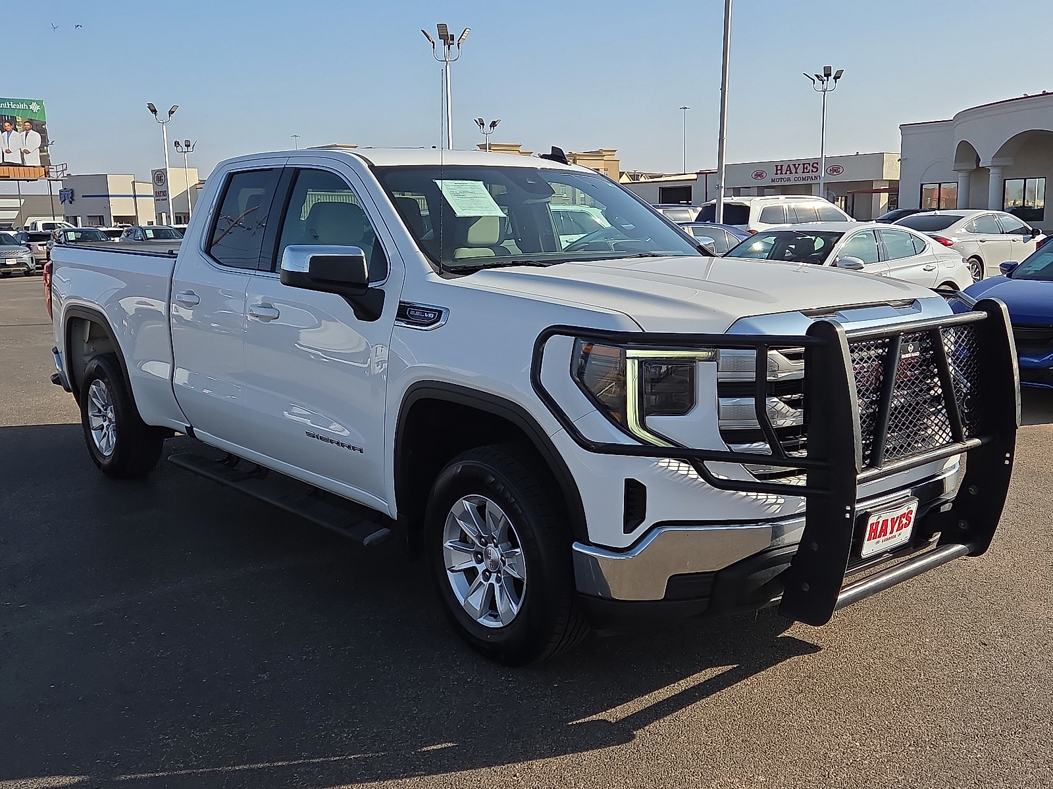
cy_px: 394
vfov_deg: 41.8
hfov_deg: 54.0
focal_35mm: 34
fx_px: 1034
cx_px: 526
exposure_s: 1/1429
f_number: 1.8
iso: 25
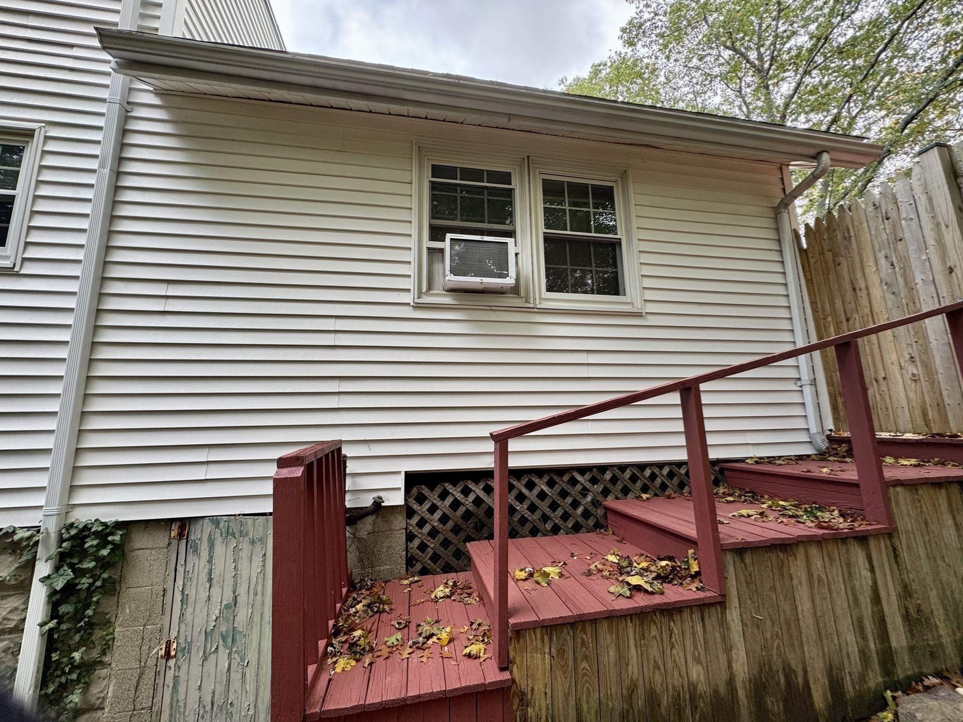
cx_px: 482
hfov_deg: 102.1
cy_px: 361
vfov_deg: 85.7
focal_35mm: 14
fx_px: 389
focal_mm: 2.22
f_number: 2.2
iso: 64
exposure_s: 1/99
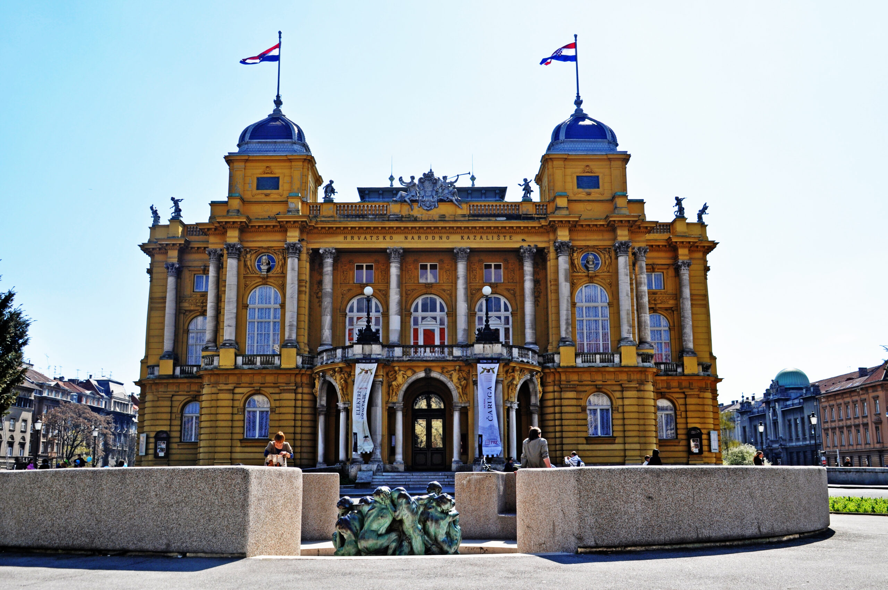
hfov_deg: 51.3
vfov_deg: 35.4
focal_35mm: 38
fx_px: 924
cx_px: 444
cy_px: 295
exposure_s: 1/250
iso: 200
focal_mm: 25
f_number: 10
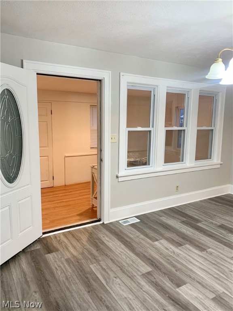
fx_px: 233
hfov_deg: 53.1
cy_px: 156
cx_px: 116
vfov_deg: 67.3
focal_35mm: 26
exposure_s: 1/60
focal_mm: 4.25
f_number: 1.8
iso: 160
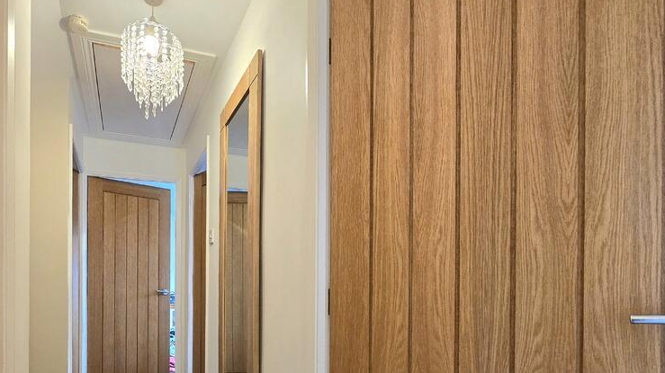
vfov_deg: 55.1
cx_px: 239
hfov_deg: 87.3
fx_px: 335
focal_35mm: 19
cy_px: 285
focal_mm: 2.2
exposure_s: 1/50.3
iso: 320
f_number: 2.2
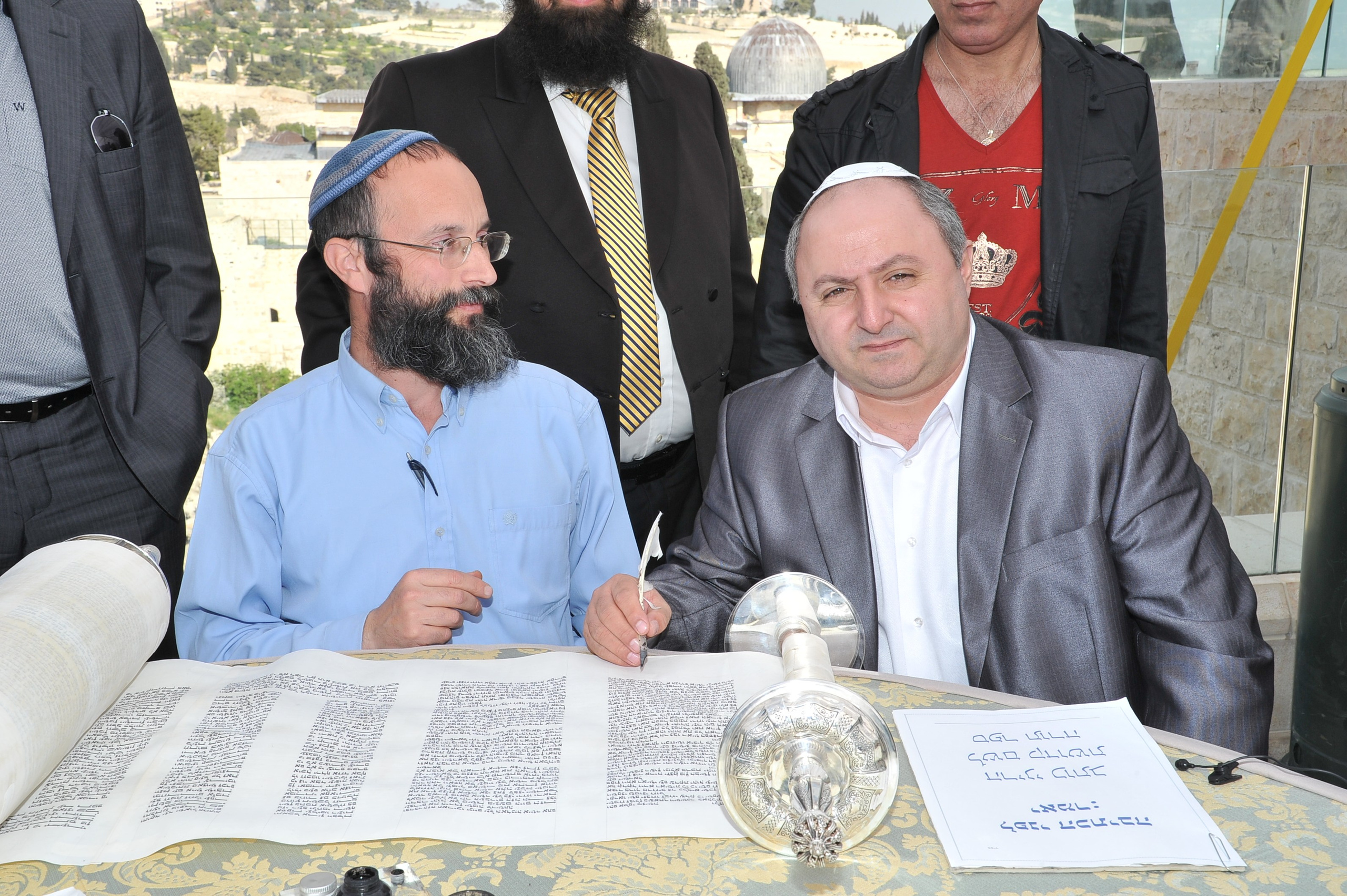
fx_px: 1646
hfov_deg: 44.5
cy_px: 448
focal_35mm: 44
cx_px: 674
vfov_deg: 30.5
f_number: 14
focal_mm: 44
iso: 500
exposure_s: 1/250
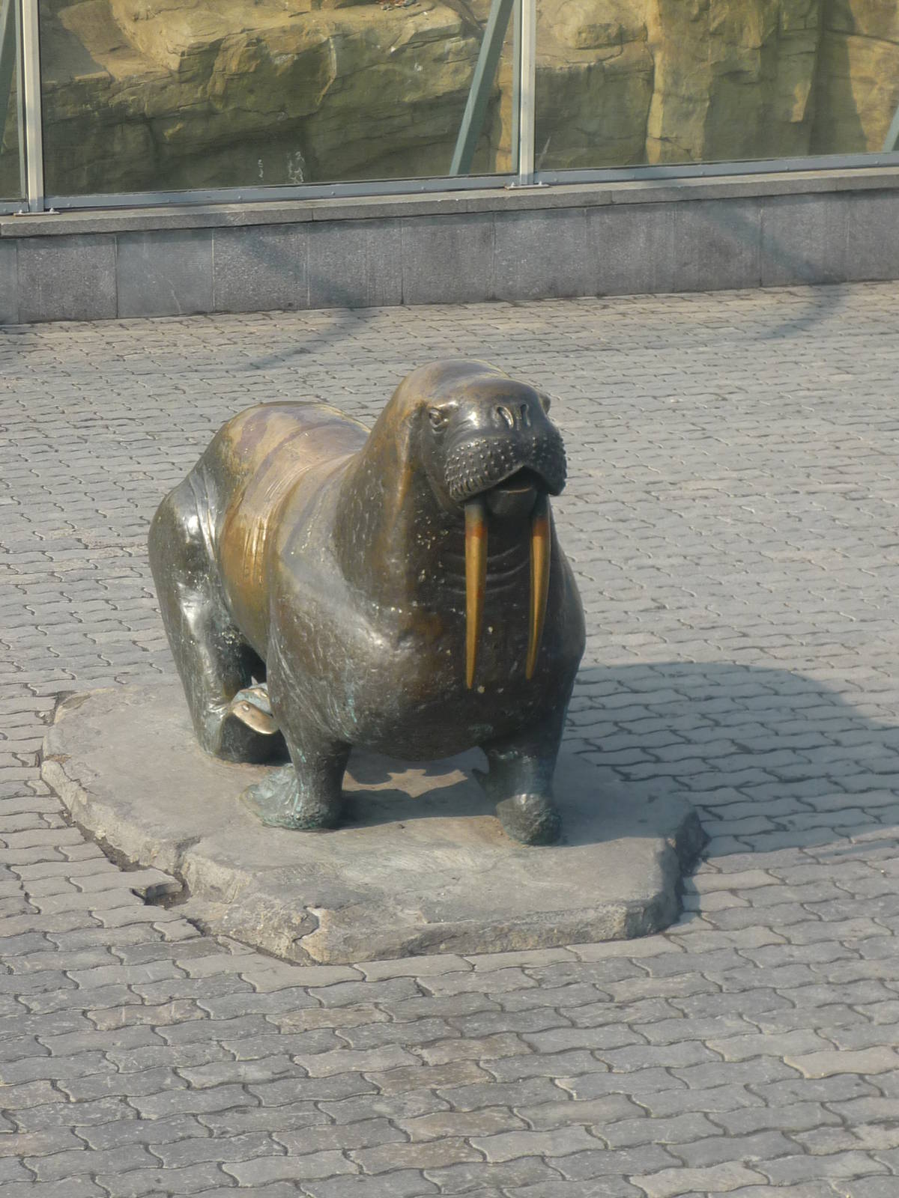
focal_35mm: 105
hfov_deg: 14.1
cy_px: 599
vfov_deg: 18.7
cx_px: 450
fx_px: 3636
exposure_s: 1/320
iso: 100
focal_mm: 13.6
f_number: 4.4
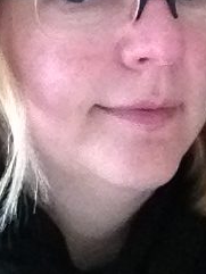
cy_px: 15
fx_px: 737
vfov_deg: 20.5
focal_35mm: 93
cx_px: 85
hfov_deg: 15.9
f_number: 2.4
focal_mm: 1.85
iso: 1000
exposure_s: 1/30
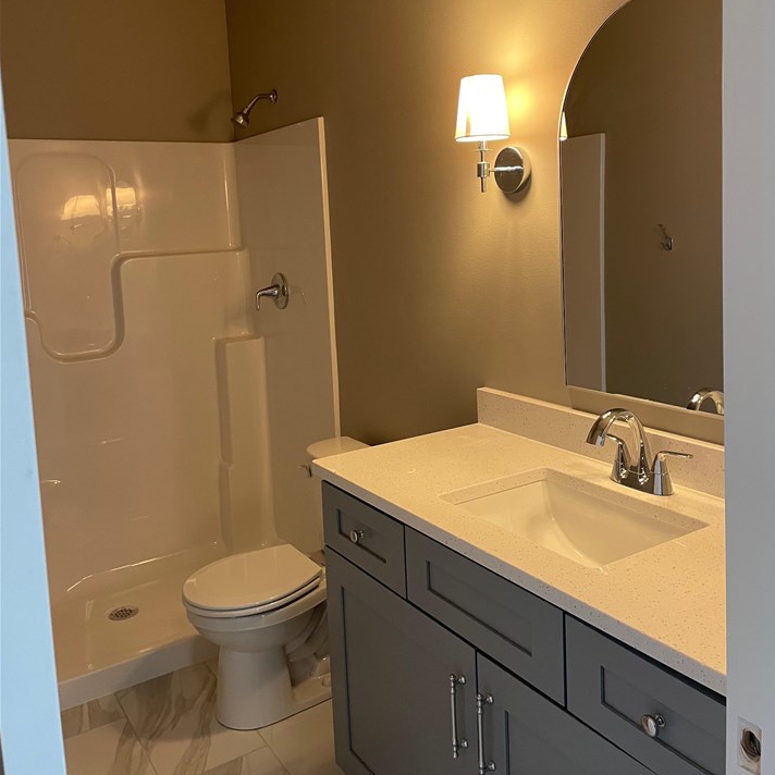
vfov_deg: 52.1
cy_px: 305
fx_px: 785
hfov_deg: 52.5
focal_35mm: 31
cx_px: 391
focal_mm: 4.2
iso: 250
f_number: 1.6
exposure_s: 1/60
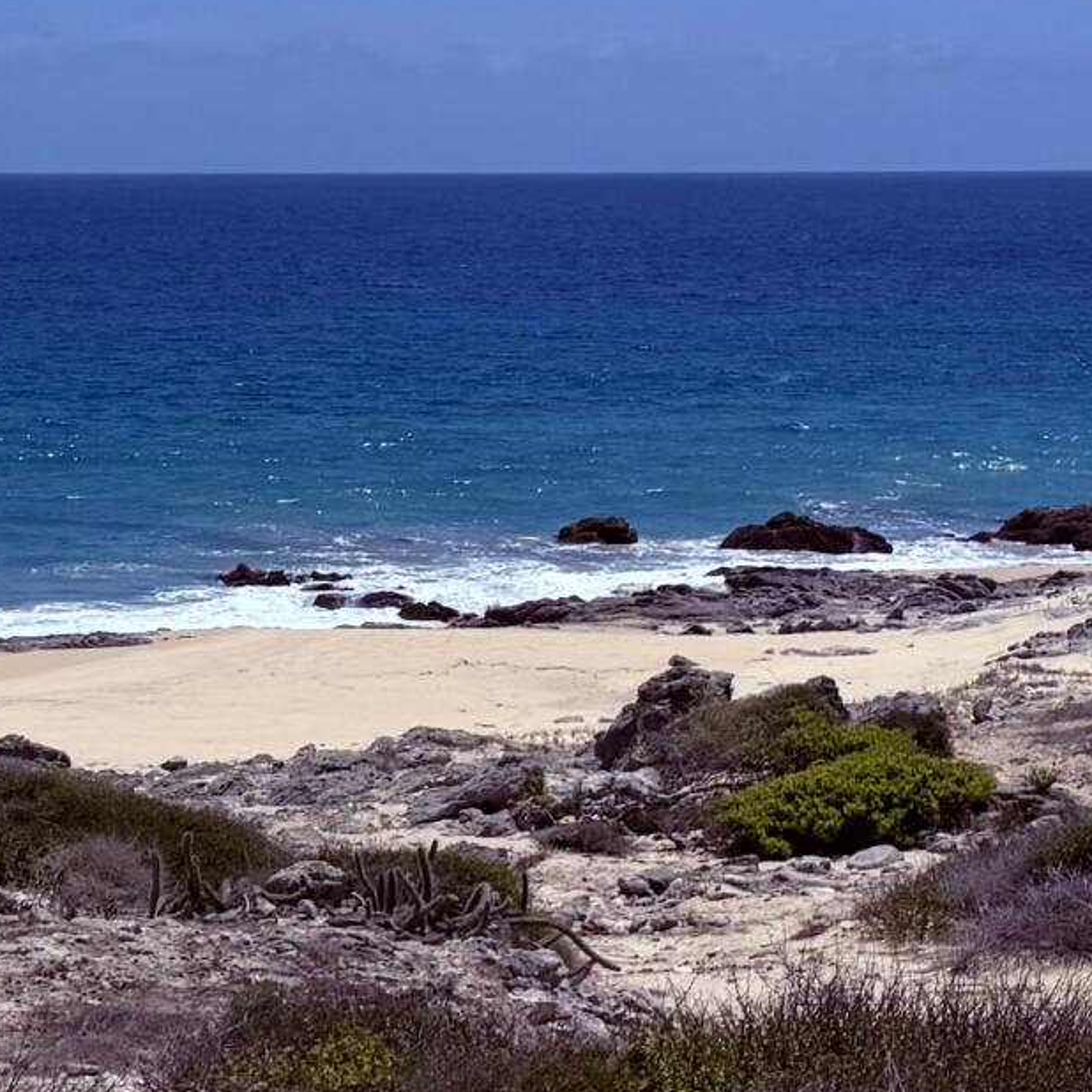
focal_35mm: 103
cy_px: 495
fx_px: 3676
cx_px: 55
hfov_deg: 16.6
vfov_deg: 16.9
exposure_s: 1/11905
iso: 80
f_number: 1.78
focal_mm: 6.76
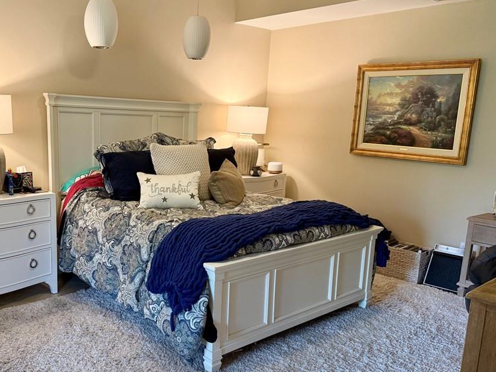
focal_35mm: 33
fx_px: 473
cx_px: 178
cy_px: 210
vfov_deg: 42.9
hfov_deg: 54.6
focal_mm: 6.76
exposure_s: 1/60
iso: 250
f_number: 1.78
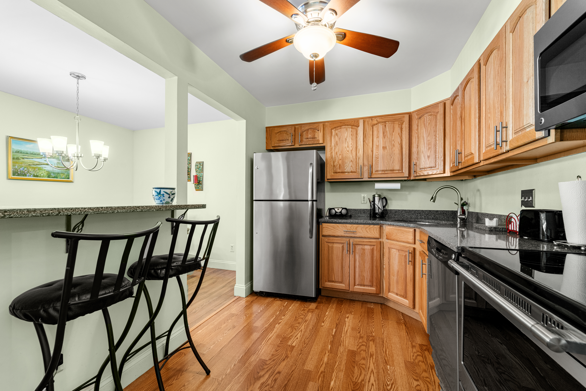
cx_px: 293
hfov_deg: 104.2
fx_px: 228
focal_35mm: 14
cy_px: 196
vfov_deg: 81.2
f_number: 9
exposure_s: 2
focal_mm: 14
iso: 320
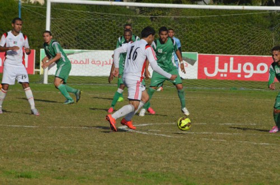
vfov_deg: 3.0
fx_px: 3492
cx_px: 140
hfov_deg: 4.6
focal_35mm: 450
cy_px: 92
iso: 5000
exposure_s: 1/8000
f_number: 11
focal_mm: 300
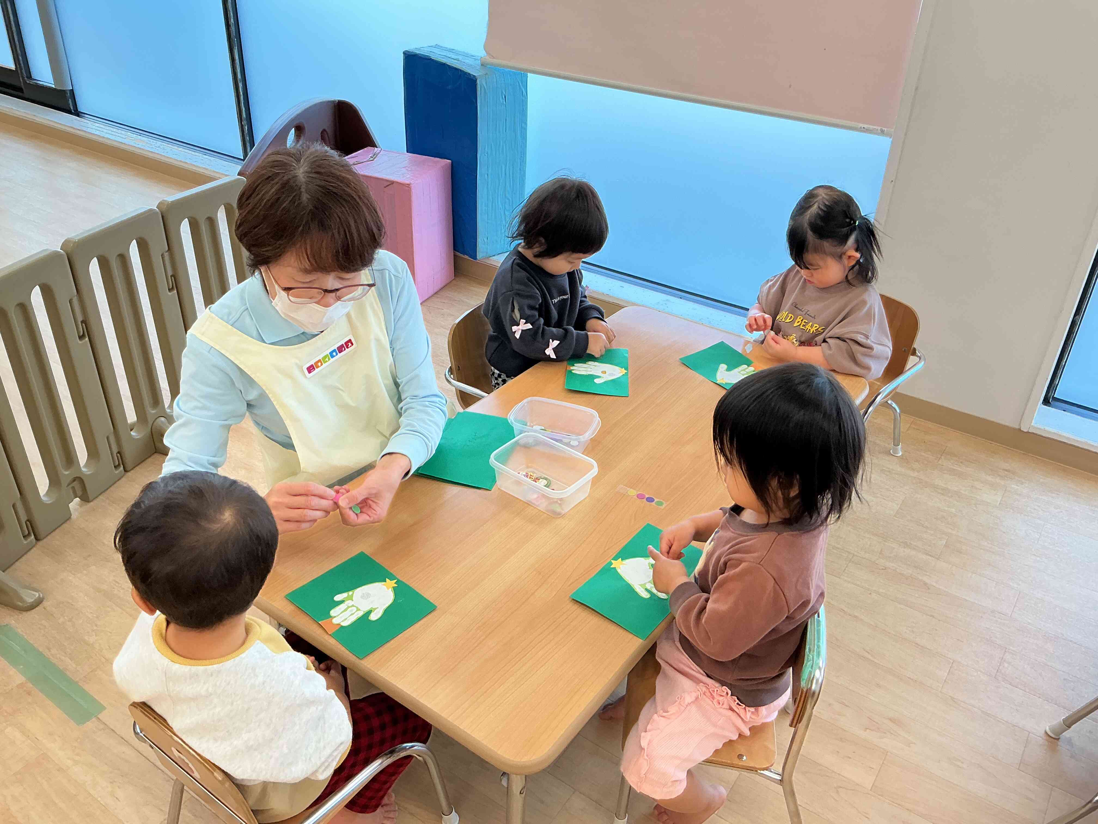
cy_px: 412
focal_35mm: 29
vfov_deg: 48.2
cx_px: 549
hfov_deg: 61.7
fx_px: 920
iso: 32
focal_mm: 3
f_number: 1.8
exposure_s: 1/120
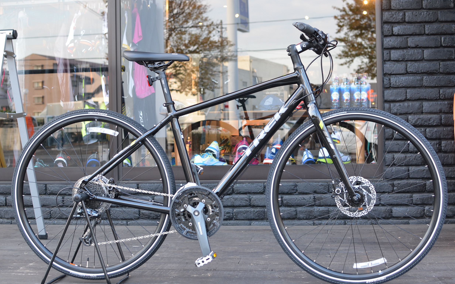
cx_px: 227
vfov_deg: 24.2
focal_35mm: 54
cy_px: 148
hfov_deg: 37.8
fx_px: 664
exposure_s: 1/80
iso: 400
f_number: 4.5
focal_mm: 35
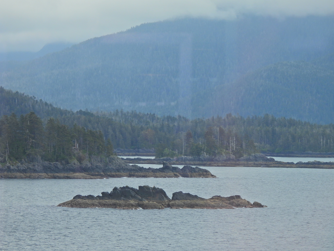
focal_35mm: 221
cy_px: 126
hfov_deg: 9.0
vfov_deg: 6.7
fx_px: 2133
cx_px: 167
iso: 100
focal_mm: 39.3
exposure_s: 1/160
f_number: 4.5
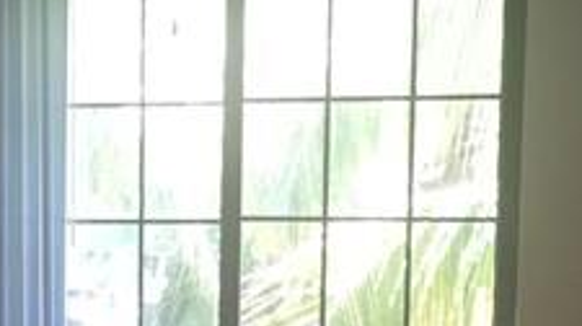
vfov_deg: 8.2
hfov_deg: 14.6
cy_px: 494
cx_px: -52
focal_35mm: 144
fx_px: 2220
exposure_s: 1/30
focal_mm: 4.15
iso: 40
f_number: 2.2
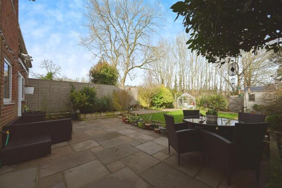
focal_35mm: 14
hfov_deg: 104.2
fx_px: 110
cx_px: 141
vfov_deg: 81.2
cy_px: 94
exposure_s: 1/200
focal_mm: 14
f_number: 8
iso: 100
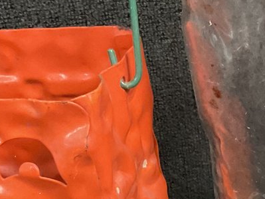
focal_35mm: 110
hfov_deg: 16.6
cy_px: 255
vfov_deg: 13.0
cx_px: 370
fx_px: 842
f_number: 1.8
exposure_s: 1/40
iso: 250
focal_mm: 3
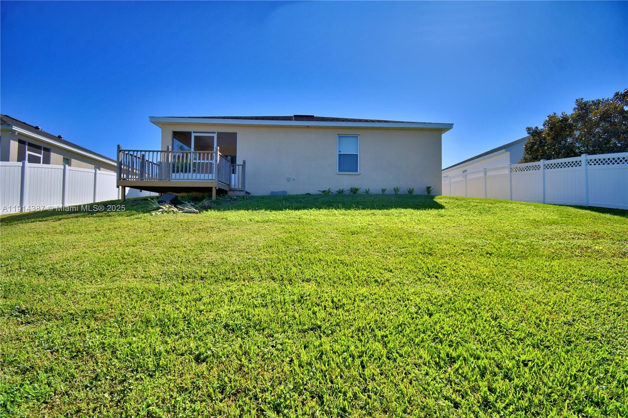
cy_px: 209
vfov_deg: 77.3
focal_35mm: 15
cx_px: 314
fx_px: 262
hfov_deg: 100.4
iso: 100
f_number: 4.5
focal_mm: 10
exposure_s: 1/1250
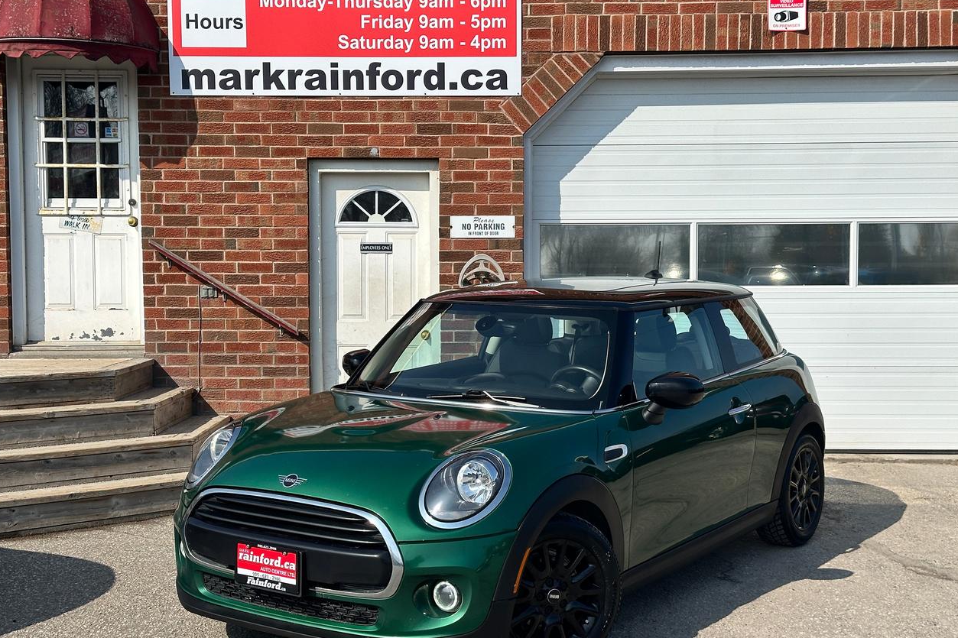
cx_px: 478
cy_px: 332
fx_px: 1357
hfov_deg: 38.9
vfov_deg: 26.5
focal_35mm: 51
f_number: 1.78
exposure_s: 1/5556
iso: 64
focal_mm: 6.86
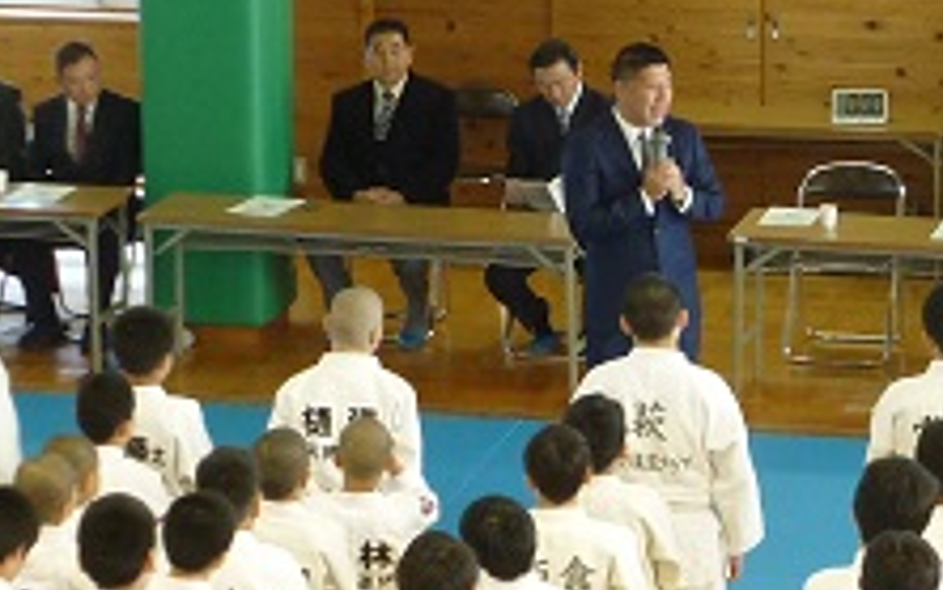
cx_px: 648
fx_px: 4423
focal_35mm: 172
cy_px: 142
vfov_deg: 7.6
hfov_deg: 12.2
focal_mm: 9.2
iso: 200
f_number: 3.4
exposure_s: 1/40
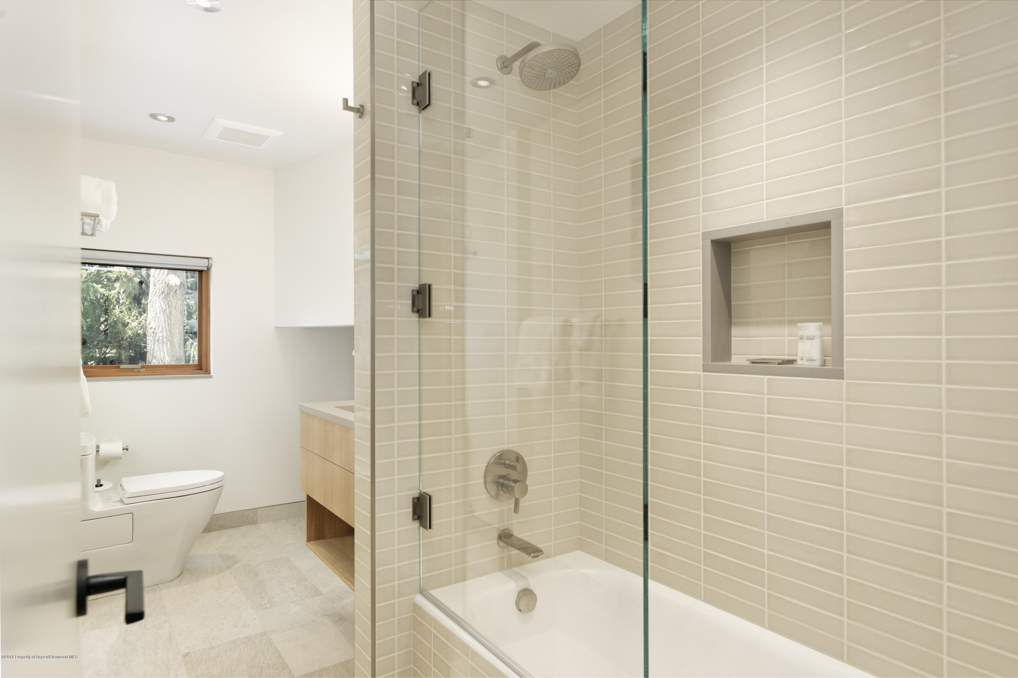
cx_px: 509
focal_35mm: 20
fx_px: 565
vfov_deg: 61.9
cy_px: 339
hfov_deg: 84.0
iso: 640
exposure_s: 1/125
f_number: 7.1
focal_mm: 20
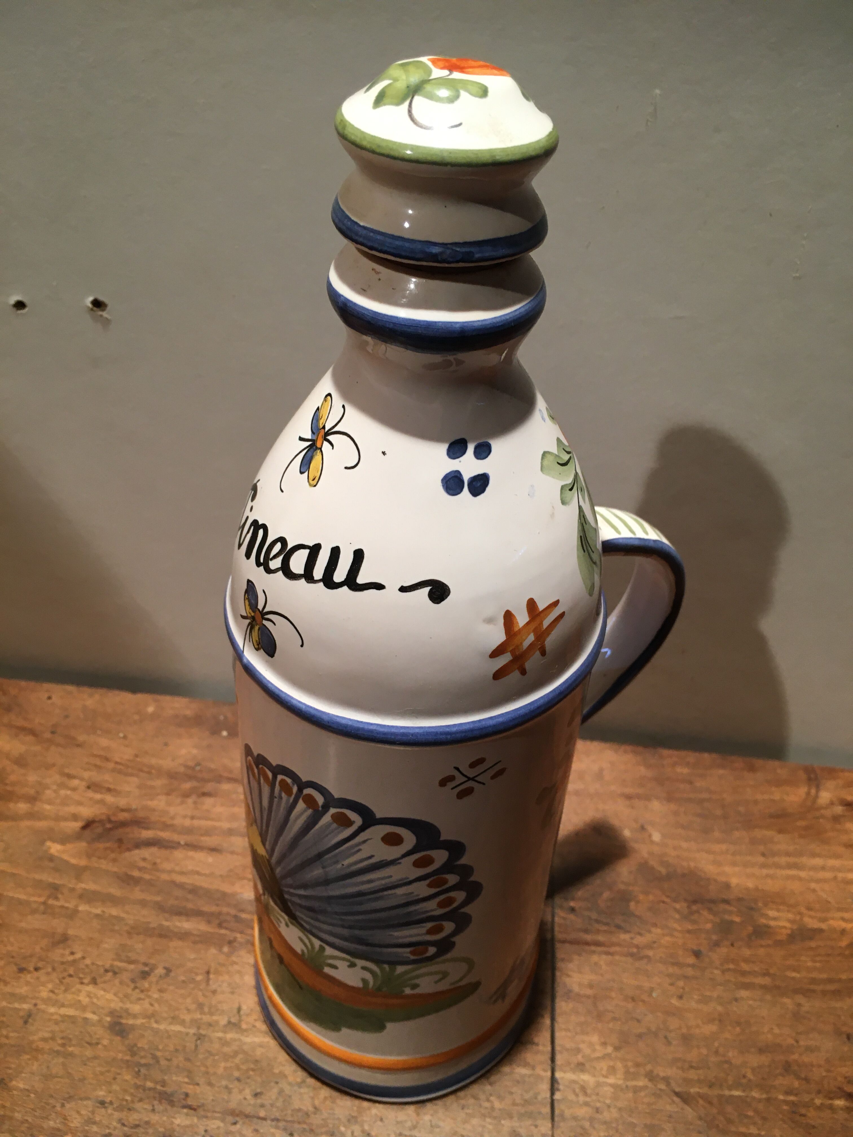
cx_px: 426
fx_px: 953
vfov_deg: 61.7
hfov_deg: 48.2
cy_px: 568
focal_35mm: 29
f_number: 2.2
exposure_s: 1/33
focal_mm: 4.15
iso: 80
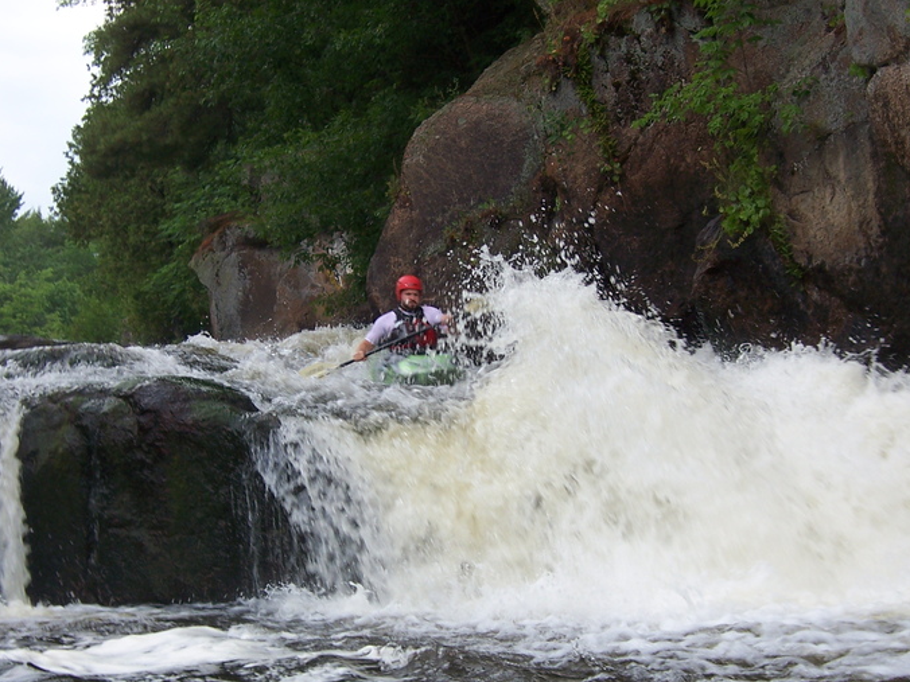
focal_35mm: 71
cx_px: 407
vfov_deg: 20.7
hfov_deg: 27.4
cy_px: 335
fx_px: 1866
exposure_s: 1/125
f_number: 4.8
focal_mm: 10
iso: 80
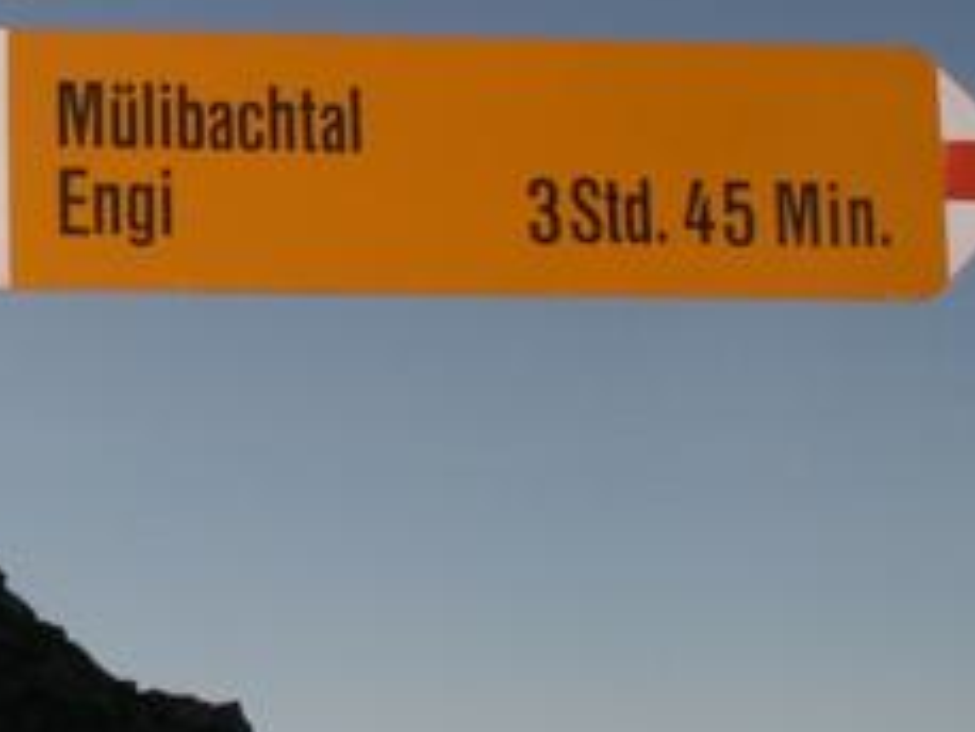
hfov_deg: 15.5
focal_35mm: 123
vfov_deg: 12.0
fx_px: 3466
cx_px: -136
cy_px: 170
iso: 50
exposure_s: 1/1000
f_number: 4.5
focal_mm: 7.33
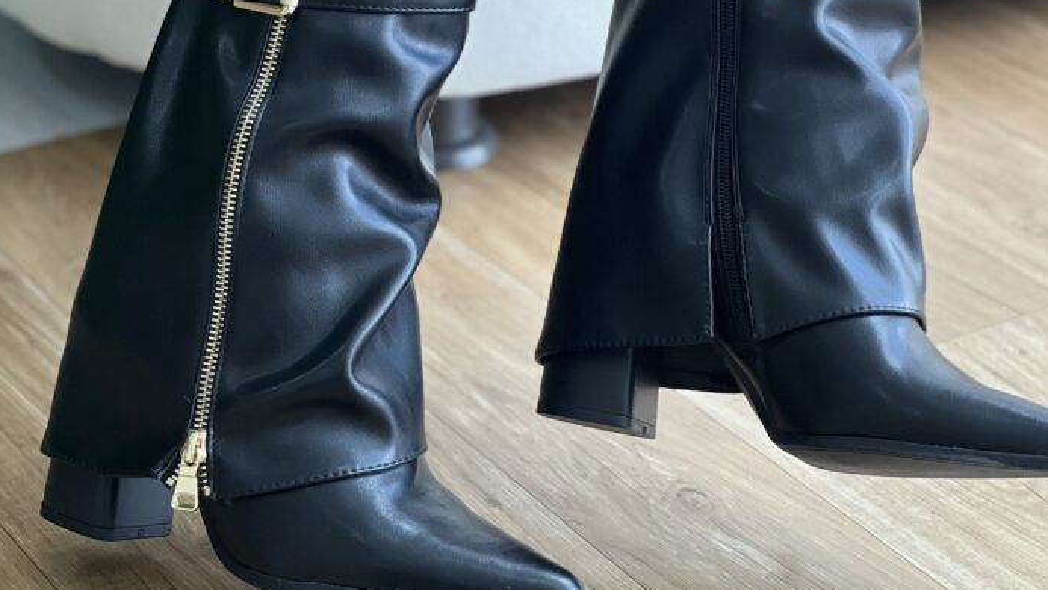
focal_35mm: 113
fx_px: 3140
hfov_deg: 18.9
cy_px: 167
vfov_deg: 10.7
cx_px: 522
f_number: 2.8
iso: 200
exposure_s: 1/120
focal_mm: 9
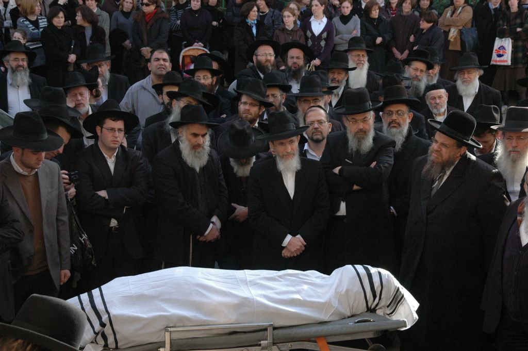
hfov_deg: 29.3
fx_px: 1011
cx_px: 264
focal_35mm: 69
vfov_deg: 19.7
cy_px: 176
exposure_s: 1/250
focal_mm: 46
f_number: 9
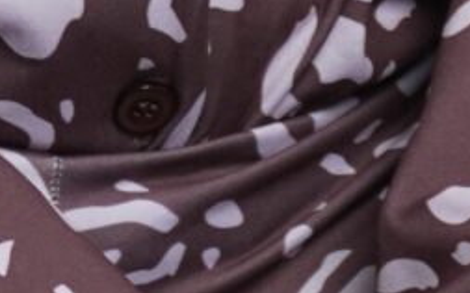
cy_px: -1026
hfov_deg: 4.8
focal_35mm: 434
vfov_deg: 2.9
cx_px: -242
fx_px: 5558
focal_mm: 28
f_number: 5.6
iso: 160
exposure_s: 1/160
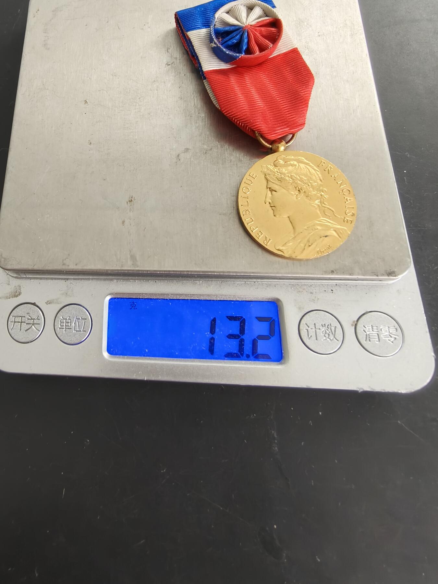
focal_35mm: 23
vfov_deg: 73.9
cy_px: 292
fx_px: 388
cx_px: 219
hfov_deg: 58.9
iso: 160
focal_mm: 2.32
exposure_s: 1/73.1
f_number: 2
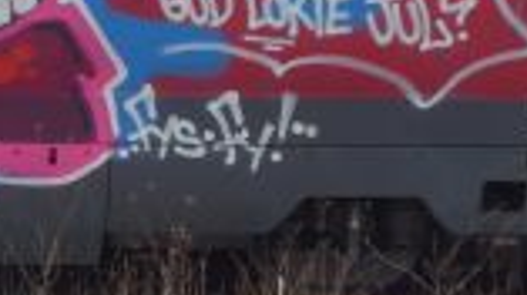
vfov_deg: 3.0
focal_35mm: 407
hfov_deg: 5.3
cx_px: -205
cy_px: 149
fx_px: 5683
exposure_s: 1/80
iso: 100
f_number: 5
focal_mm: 22.9
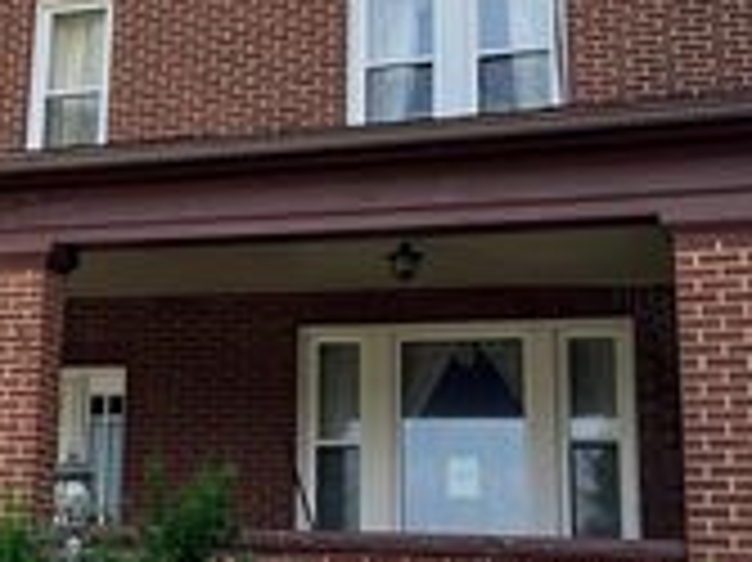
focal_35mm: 78
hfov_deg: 24.0
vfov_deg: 18.8
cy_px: 178
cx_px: 9
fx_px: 1693
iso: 50
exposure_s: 1/1018
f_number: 1.6
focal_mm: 5.1
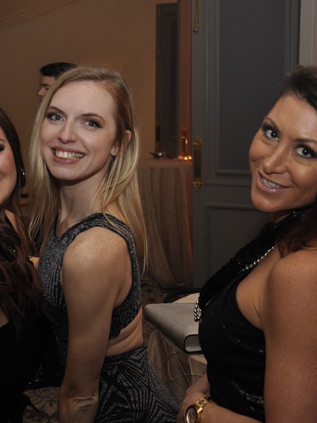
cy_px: 210
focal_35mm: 58
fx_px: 705
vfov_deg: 33.3
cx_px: 135
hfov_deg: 25.3
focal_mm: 25
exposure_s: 1/60
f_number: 5
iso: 400
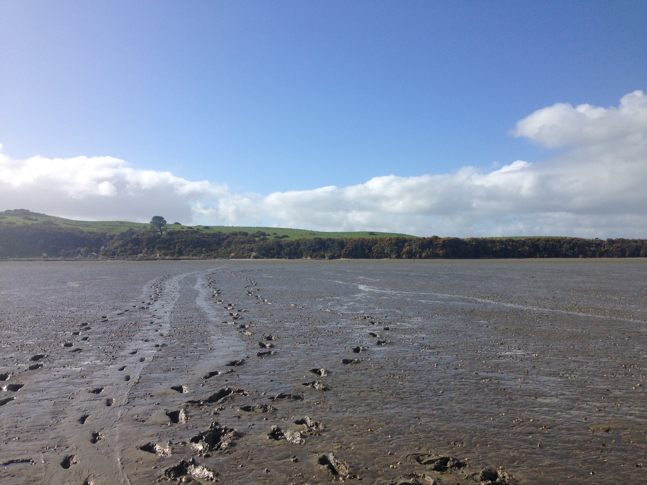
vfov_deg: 42.9
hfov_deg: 55.4
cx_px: 324
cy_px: 242
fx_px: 617
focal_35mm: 33
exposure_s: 1/1869
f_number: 2.4
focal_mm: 4.12
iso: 50
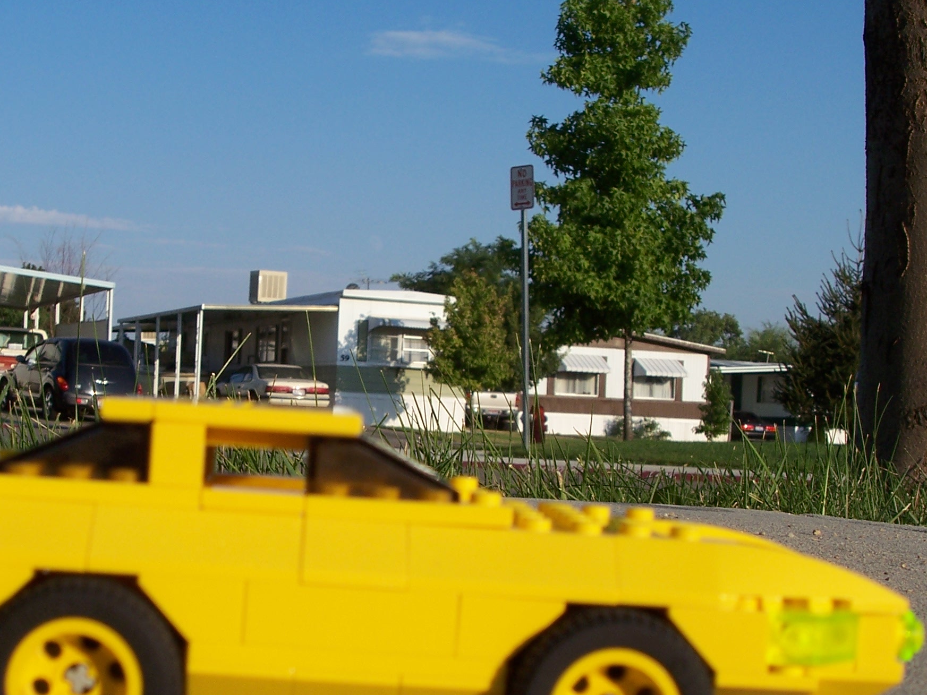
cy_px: 458
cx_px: 378
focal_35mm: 66
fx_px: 1768
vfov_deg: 22.2
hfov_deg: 29.3
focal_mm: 8.6
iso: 80
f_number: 4.8
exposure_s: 1/750
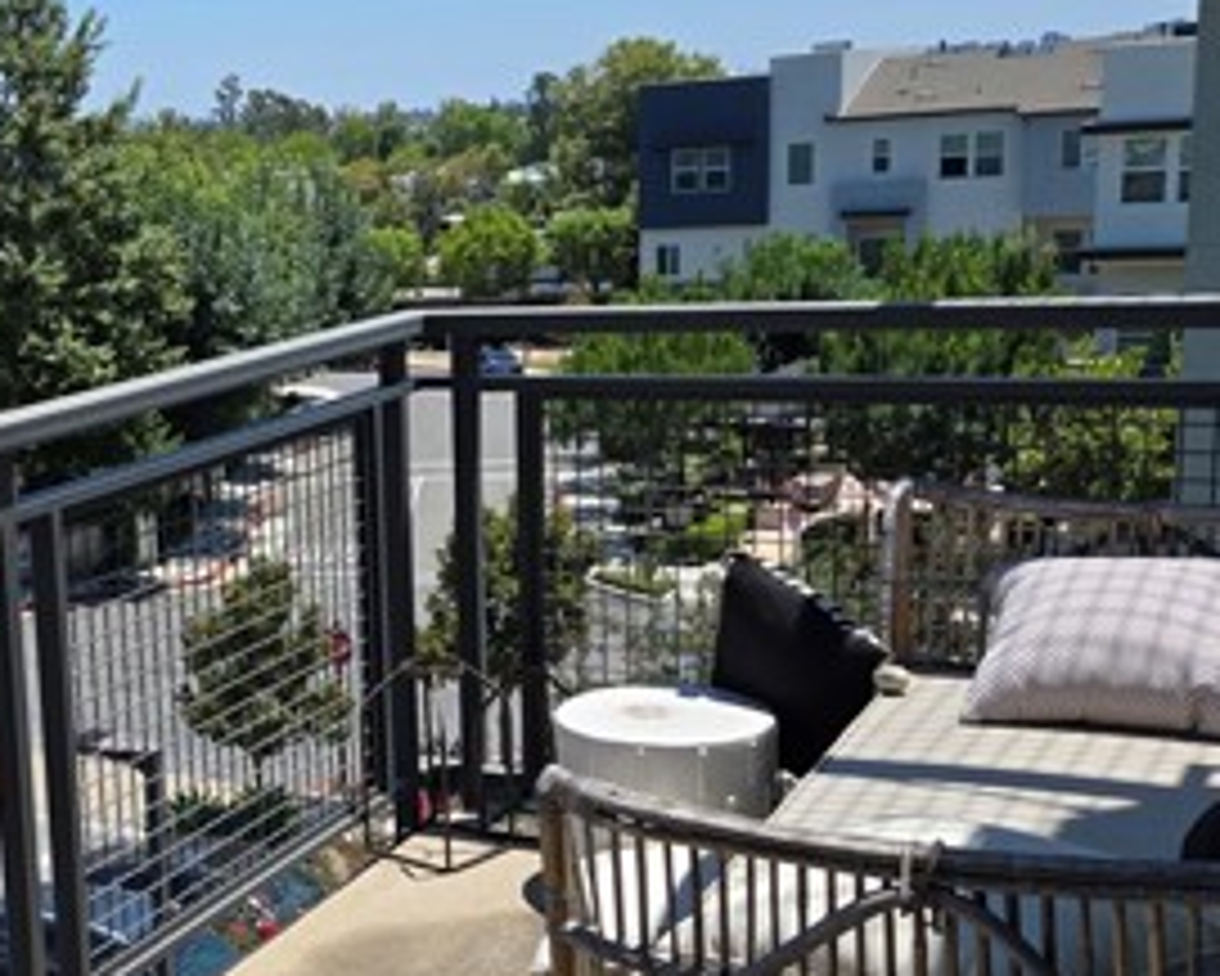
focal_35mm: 53
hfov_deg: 32.2
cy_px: 562
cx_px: -41
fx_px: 1914
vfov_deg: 28.6
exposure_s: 1/2921
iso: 40
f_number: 1.8
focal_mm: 5.4
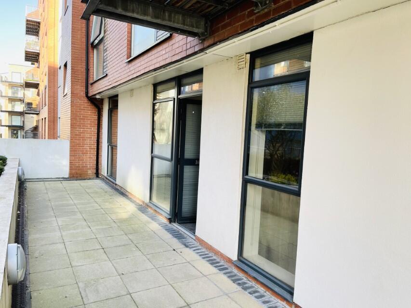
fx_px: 309
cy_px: 154
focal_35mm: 26
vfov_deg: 53.1
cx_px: 206
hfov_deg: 67.3
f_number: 1.6
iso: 32
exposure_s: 1/211
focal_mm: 5.1
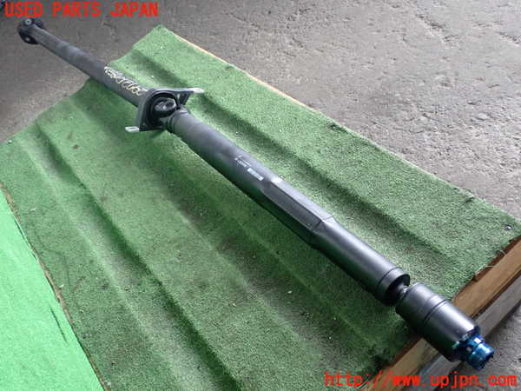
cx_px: 260
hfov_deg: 51.4
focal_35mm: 36
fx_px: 542
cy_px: 196
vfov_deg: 39.7
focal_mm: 6.37
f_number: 2.5
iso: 500
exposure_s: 1/125
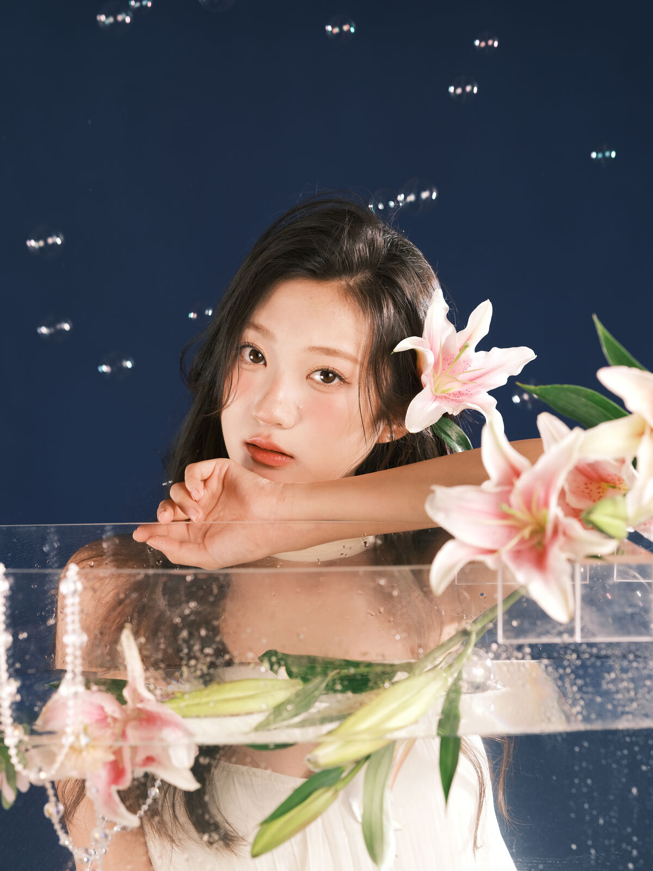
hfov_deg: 23.3
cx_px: 326
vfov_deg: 30.7
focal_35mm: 63
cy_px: 436
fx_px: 1585
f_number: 4.5
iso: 320
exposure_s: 1/125
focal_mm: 80
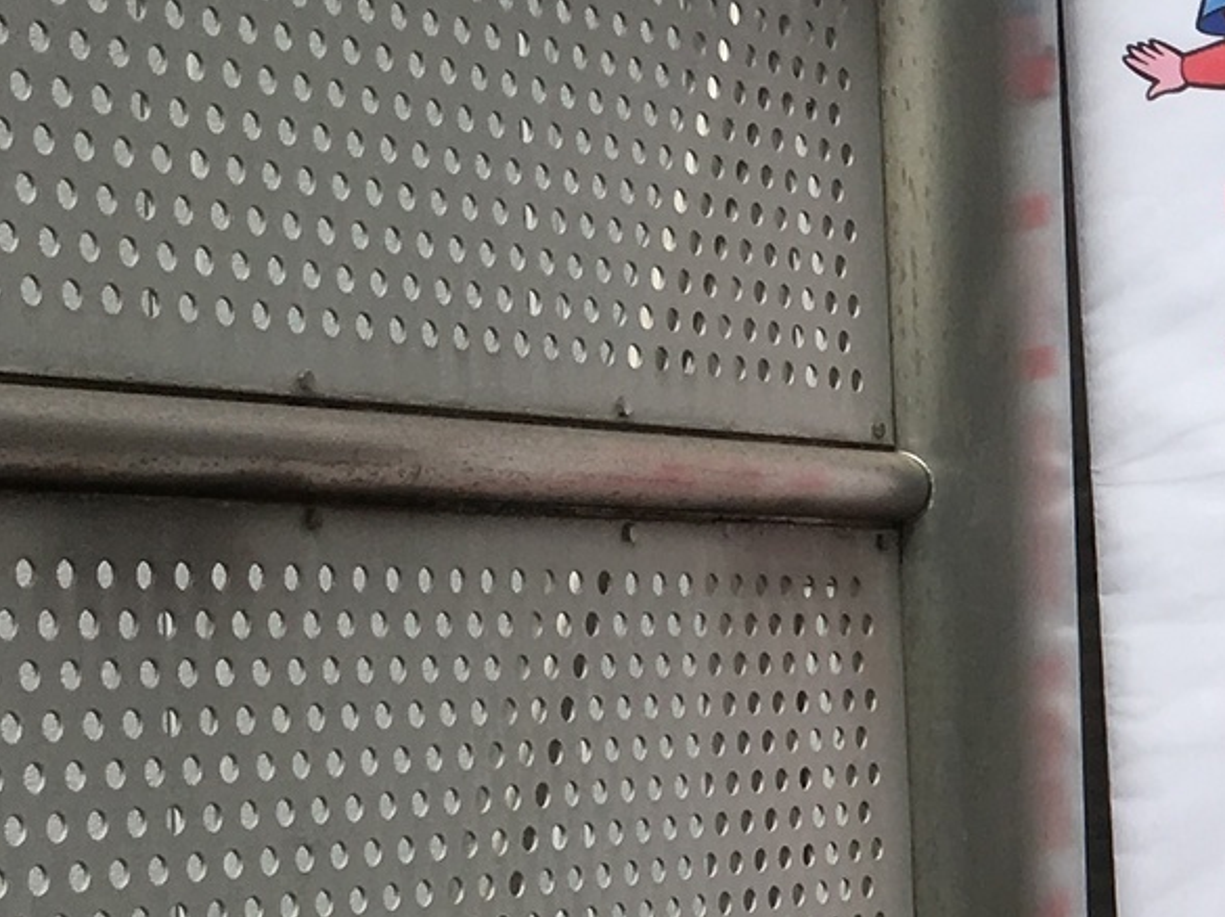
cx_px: 2397
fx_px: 4244
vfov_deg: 12.2
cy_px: 844
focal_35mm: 120
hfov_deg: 14.0
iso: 25
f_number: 2.2
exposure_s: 1/1876
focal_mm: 4.15
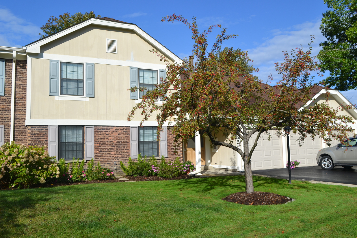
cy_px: 119
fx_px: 327
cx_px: 178
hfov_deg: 57.2
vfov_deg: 40.0
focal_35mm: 33
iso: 100
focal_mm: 22
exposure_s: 1/250
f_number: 8
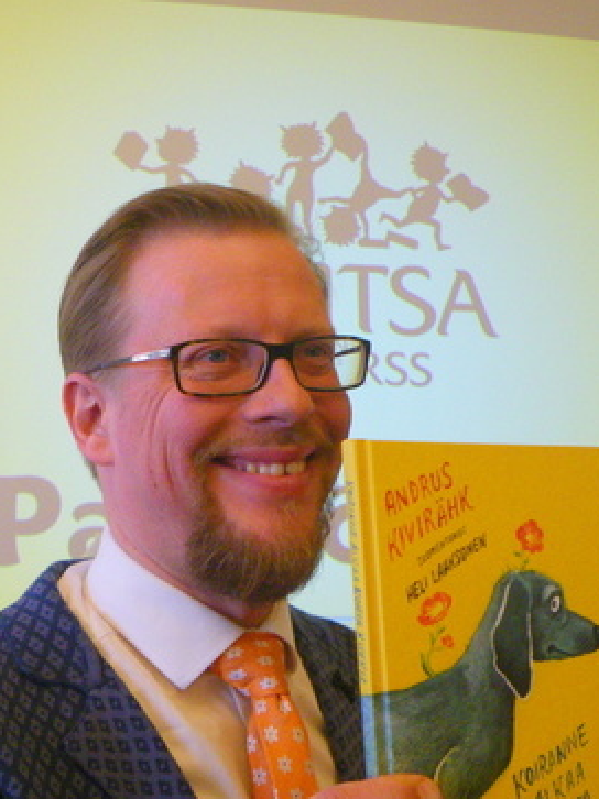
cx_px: 286
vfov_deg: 49.4
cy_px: 526
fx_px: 854
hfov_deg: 38.6
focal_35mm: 37
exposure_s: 1/50
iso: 250
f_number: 3.5
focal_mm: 5
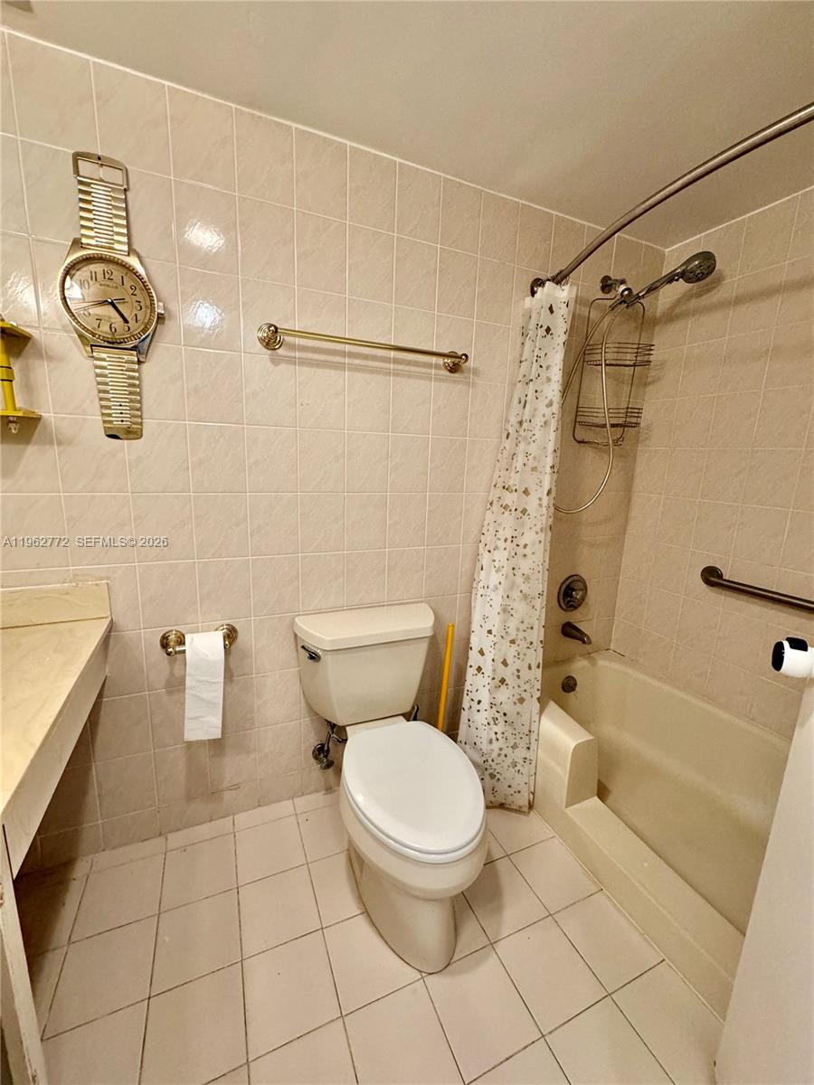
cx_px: 407
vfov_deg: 102.1
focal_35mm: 14
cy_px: 542
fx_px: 439
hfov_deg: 85.7
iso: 250
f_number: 2.2
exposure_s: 1/120
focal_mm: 2.22
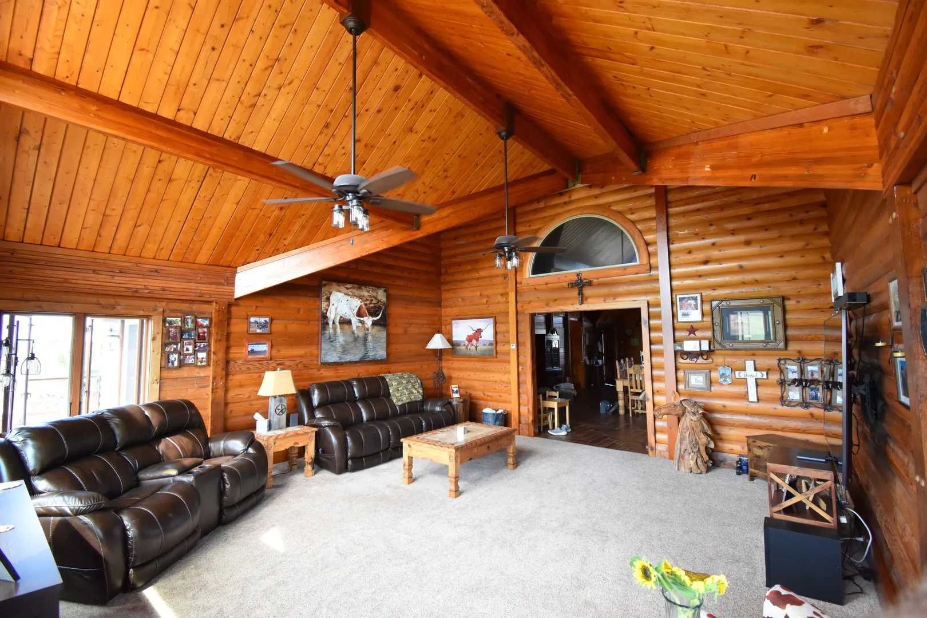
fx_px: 386
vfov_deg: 77.3
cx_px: 464
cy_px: 309
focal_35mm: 15
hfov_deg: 100.4
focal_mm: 10
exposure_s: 1/60
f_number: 4.5
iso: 900
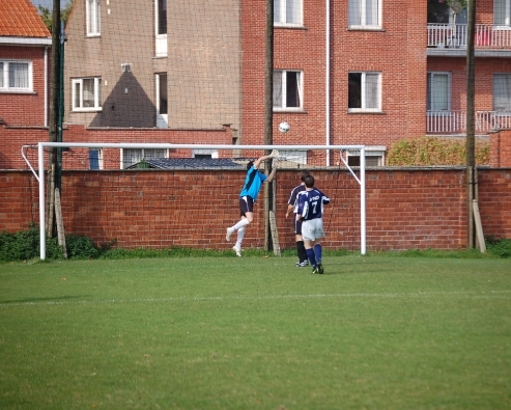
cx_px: 288
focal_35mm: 180
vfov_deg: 8.6
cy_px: 204
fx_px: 2717
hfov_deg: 10.7
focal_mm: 105
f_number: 4.8
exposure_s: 1/1000
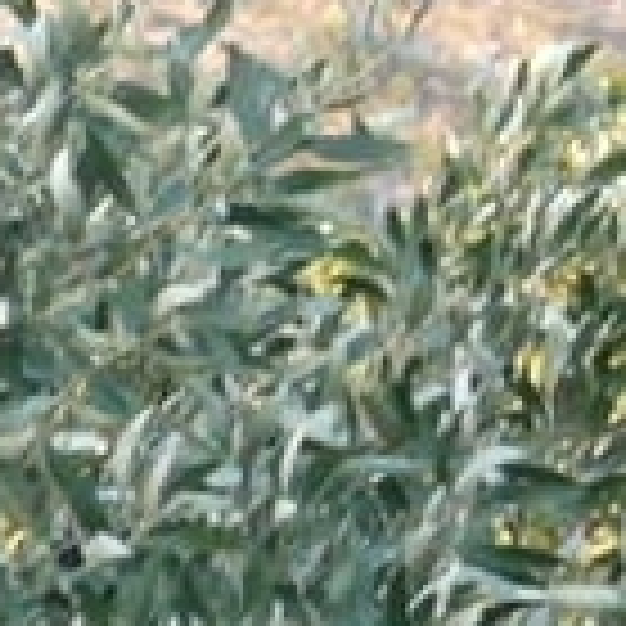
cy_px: 410
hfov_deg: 1.7
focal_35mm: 1010
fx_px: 20664
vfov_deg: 1.7
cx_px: -248
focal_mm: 29.2
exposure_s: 1/60
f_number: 4.8
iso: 200
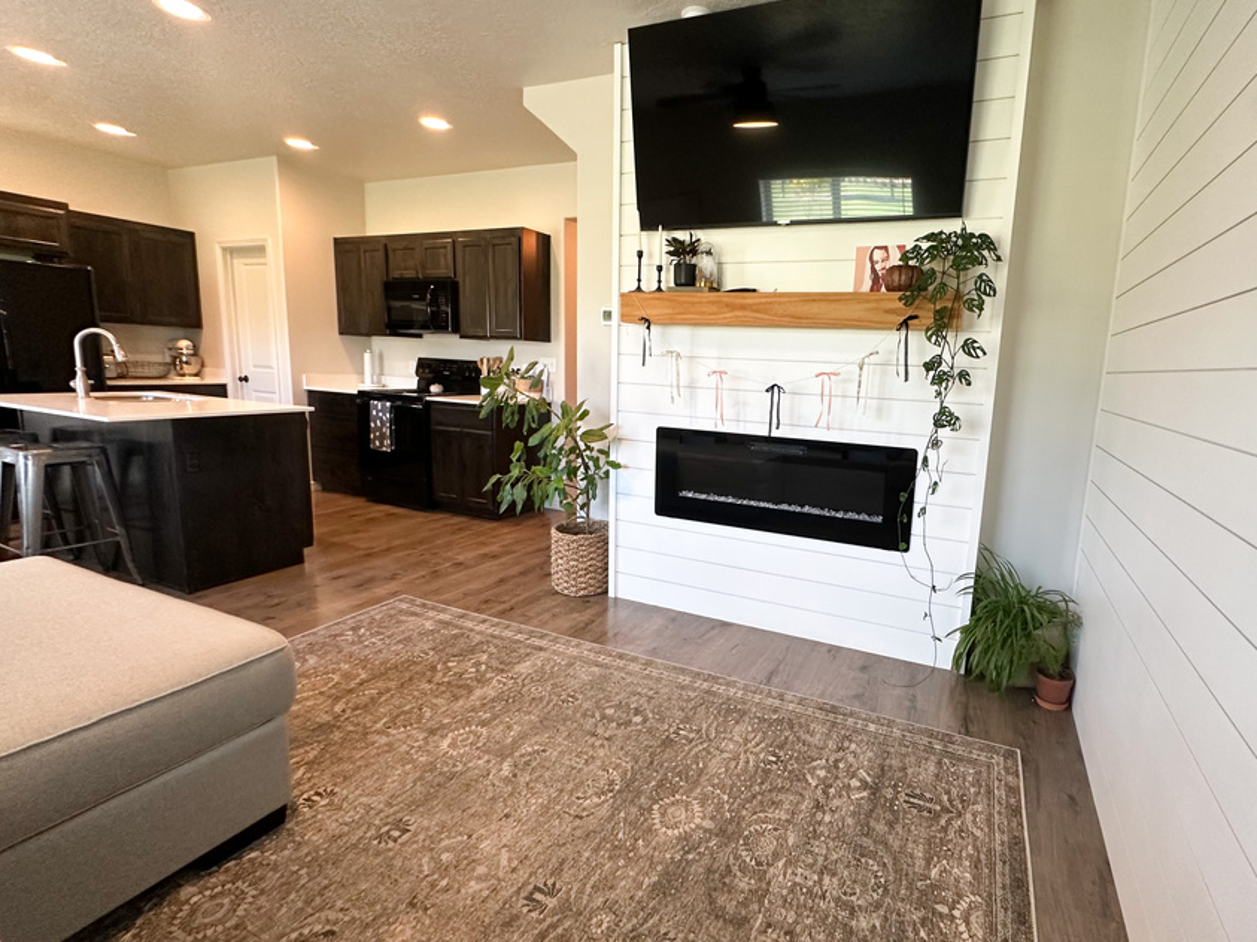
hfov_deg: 90.3
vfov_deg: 74.7
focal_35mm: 17
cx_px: 731
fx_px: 617
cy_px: 459
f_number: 2.2
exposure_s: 1/120
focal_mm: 2.22
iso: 250
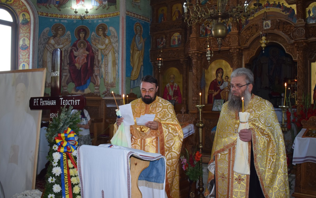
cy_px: 105
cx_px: 159
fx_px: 293
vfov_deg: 37.3
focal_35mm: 34
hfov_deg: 56.7
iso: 800
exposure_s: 1/60
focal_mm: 22
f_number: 3.8
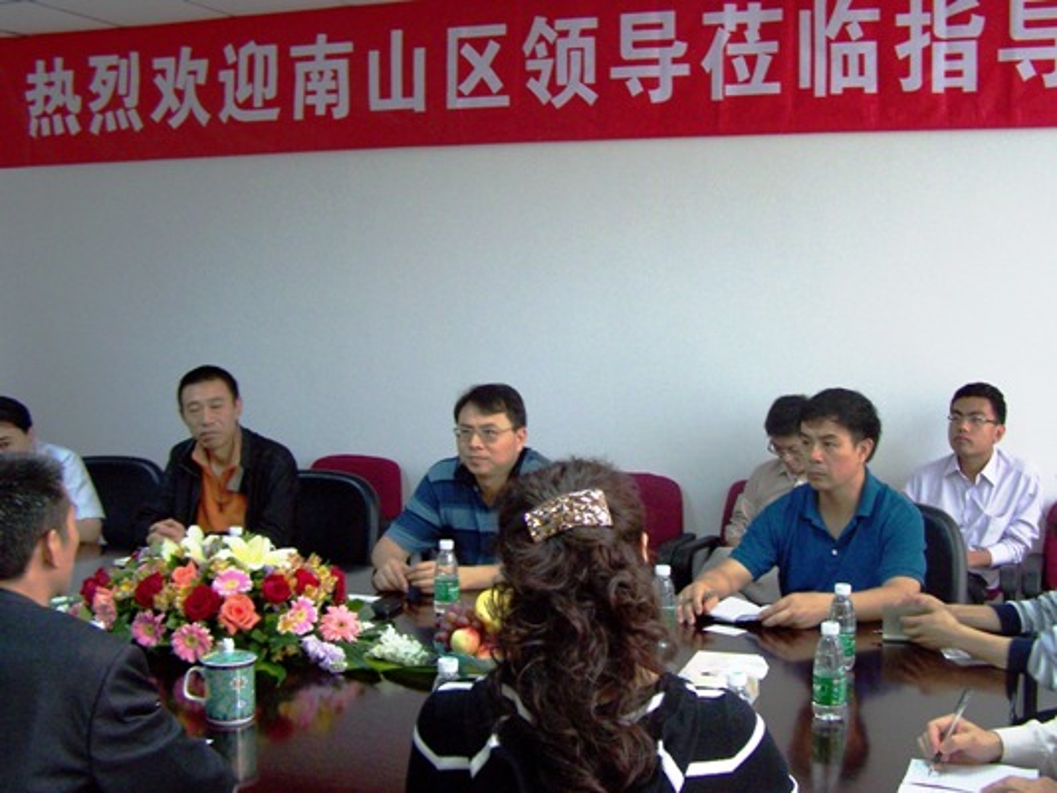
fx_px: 1161
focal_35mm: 38
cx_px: 528
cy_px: 396
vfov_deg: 37.7
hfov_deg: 49.0
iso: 160
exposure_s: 1/20
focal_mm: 6.3
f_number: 2.8
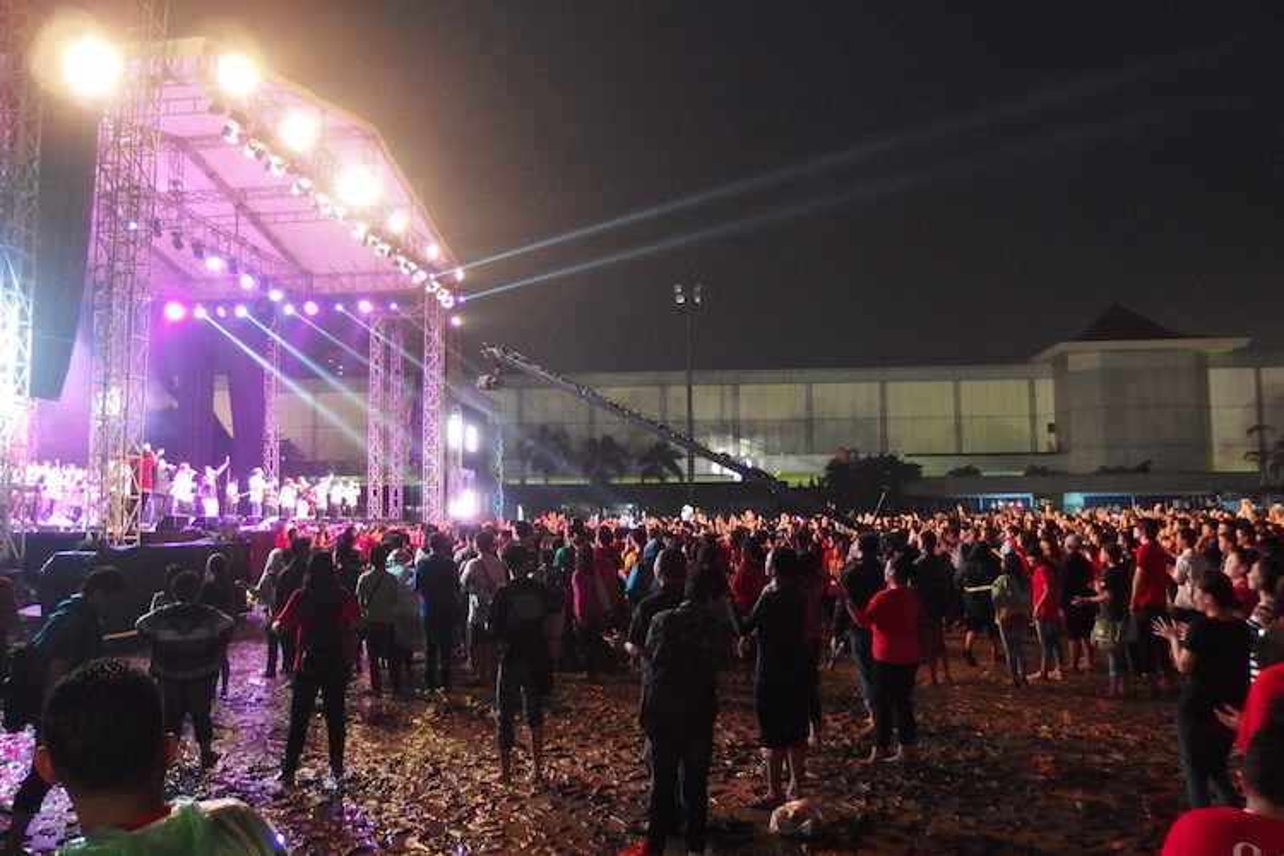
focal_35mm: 26
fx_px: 927
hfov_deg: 69.4
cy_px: 428
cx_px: 642
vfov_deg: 49.6
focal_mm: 4.7
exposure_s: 1/40
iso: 1250
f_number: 1.8
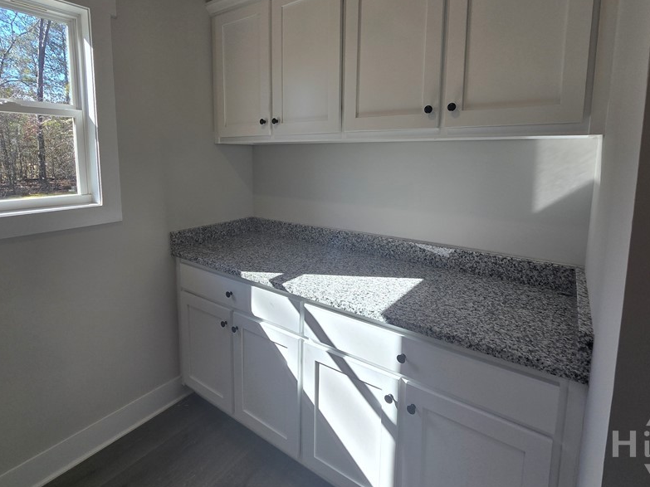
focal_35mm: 17
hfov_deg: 90.9
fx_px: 319
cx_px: 301
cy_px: 192
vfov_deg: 73.8
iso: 50
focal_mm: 2.2
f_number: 2.2
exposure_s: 1/268
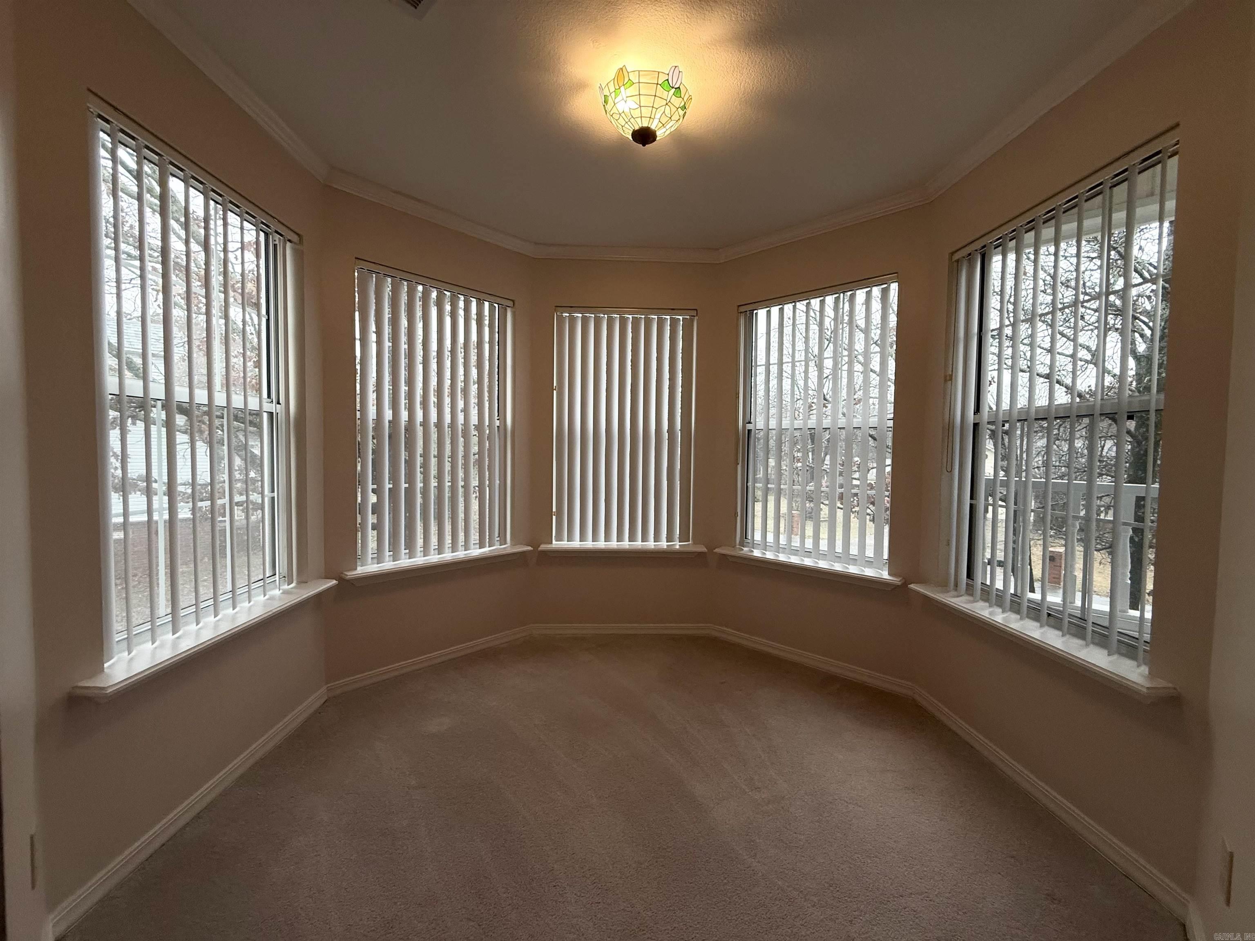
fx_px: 508
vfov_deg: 85.7
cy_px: 470
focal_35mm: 14
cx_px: 628
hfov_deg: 102.1
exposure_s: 1/120
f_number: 2.2
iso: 200
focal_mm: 2.22
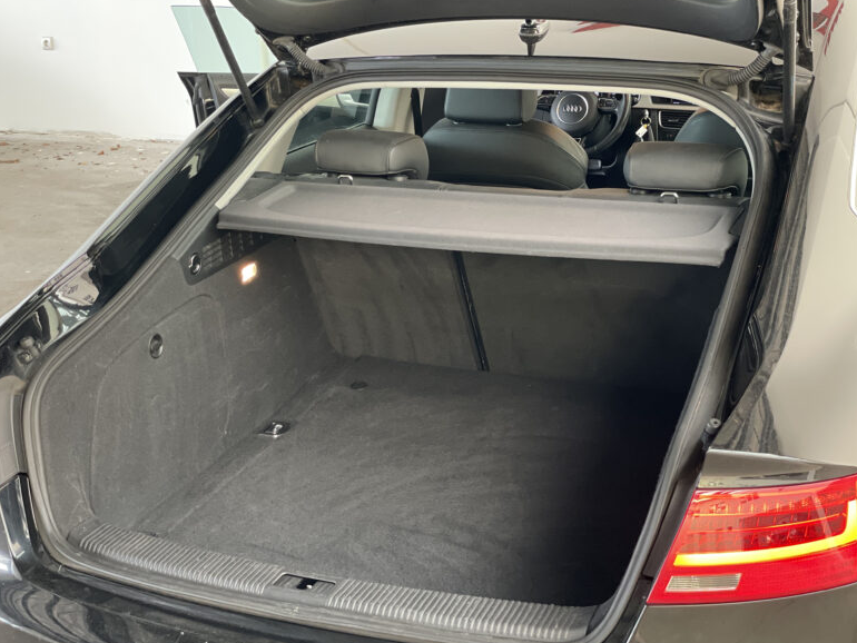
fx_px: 1337
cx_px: 424
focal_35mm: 54
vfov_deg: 27.0
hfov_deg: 35.5
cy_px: 326
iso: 200
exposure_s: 1/37
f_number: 2
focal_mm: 6
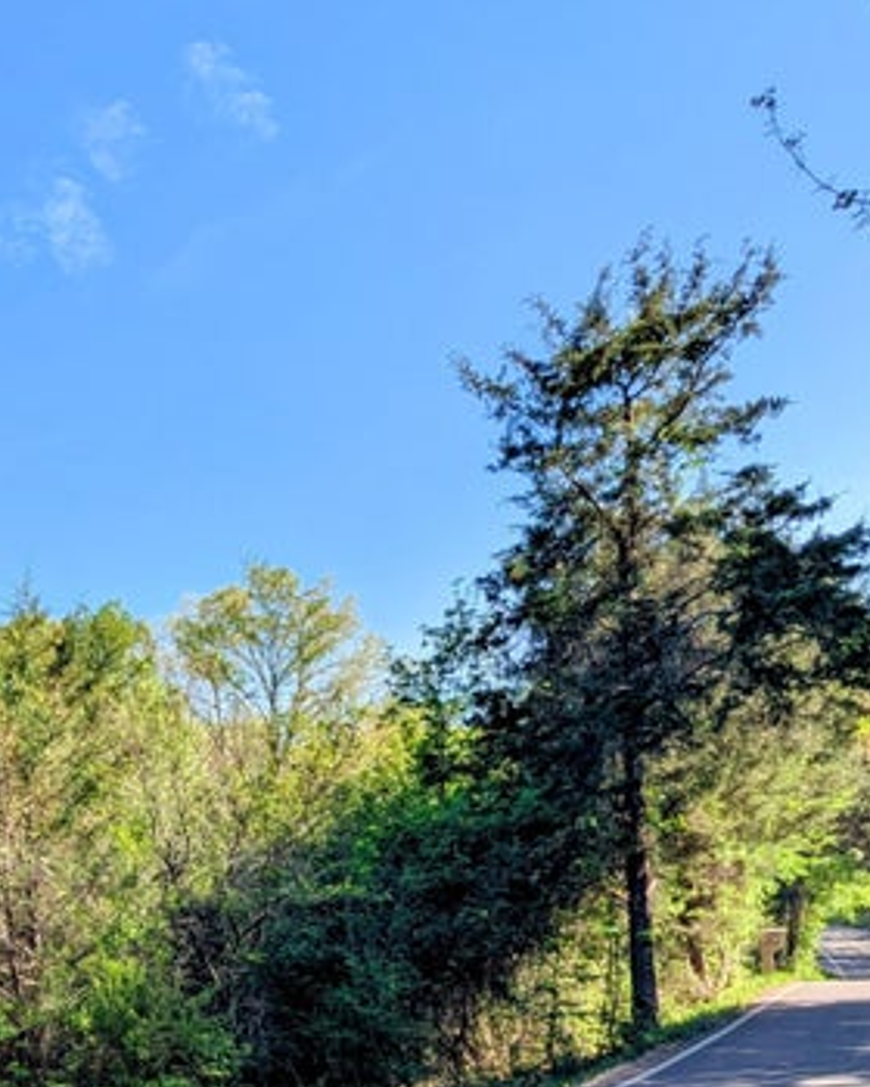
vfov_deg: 45.2
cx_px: 68
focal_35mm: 38
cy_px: 888
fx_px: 1223
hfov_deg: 36.4
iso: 55
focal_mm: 2.35
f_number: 2.2
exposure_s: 1/1094
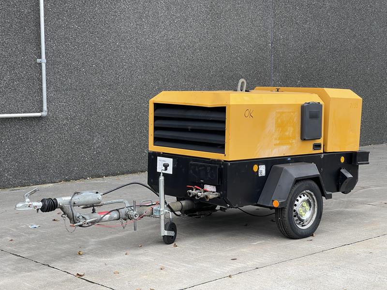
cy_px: 145
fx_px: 716
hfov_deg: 30.3
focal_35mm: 64
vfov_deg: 22.9
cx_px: 194
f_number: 2.2
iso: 20
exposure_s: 1/123
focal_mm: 7.5
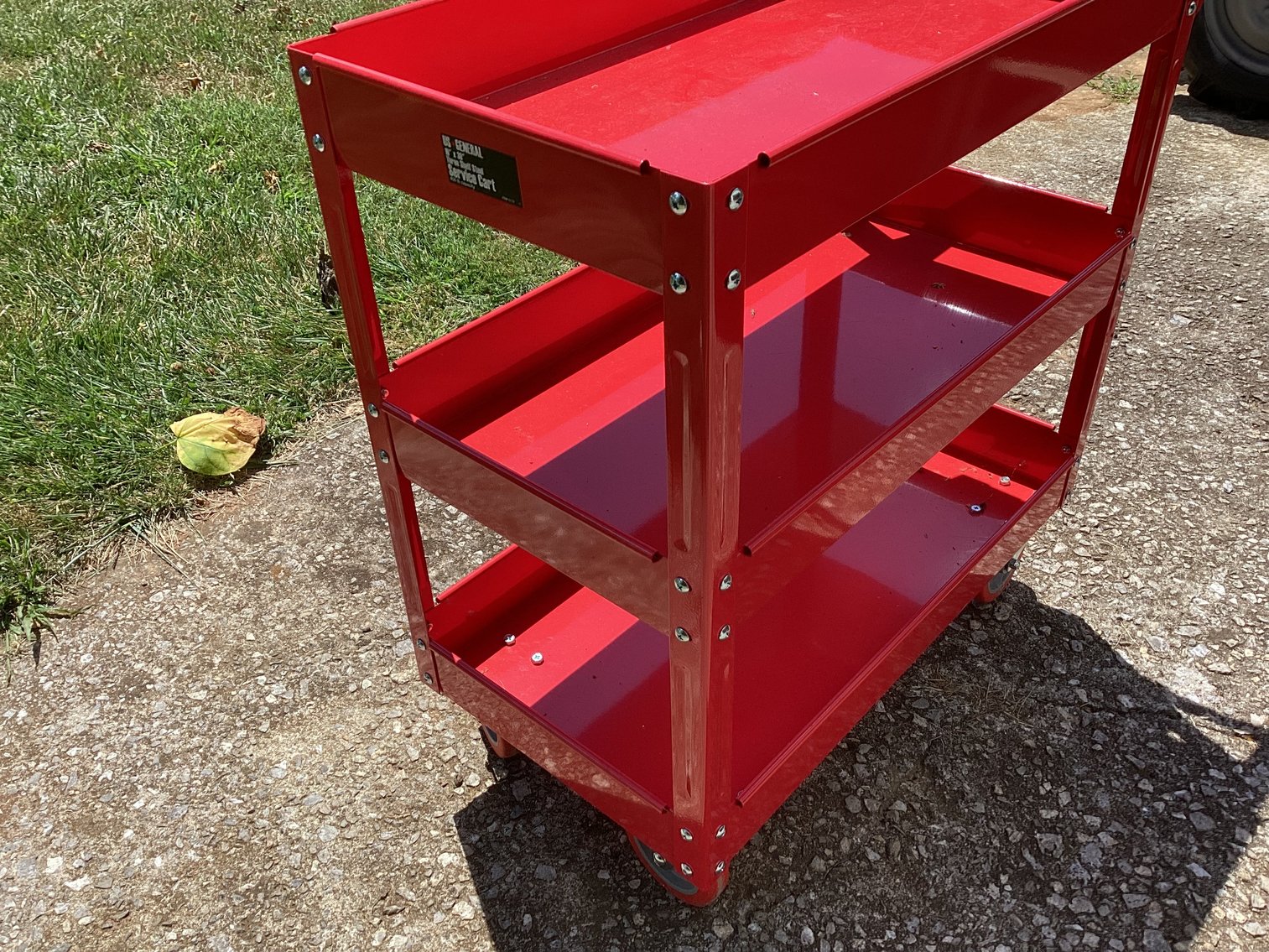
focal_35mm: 31
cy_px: 476
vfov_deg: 45.4
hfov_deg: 58.3
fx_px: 1137
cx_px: 634
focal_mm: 3.3
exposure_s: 1/696
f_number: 2.4
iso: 25
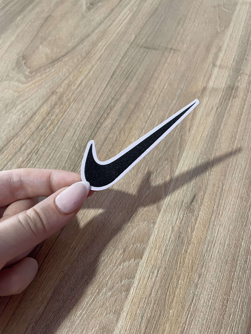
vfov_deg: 67.3
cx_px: 126
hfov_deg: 53.1
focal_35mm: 26
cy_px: 167
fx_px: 251
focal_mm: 4.2
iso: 320
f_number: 1.6
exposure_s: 1/60
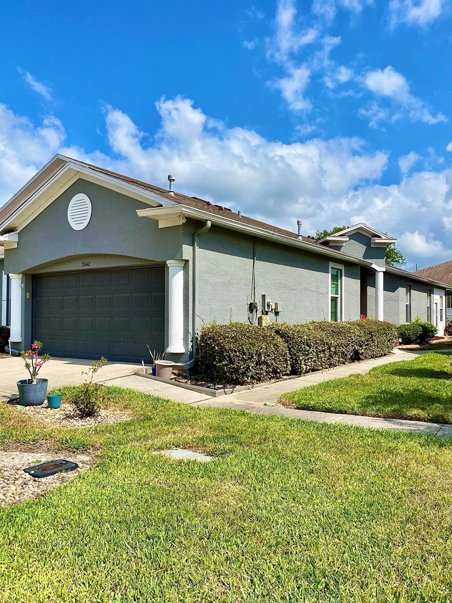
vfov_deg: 65.3
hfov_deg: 51.4
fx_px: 470
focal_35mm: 27
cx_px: 226
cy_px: 311
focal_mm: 4.25
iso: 32
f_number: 1.8
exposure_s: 1/7692
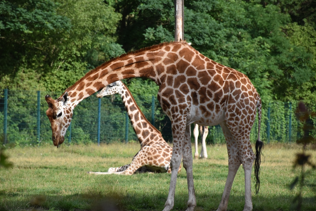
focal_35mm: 217
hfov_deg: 9.5
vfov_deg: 6.3
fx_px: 1905
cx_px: 154
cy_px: 107
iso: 400
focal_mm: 140
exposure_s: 1/1250
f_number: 5.6
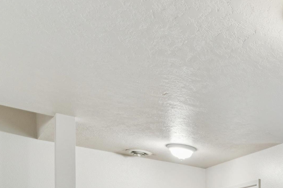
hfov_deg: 31.0
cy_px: 254
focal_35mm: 45
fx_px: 351
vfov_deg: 25.2
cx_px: 390
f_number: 13
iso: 400
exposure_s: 1/2
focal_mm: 15.6
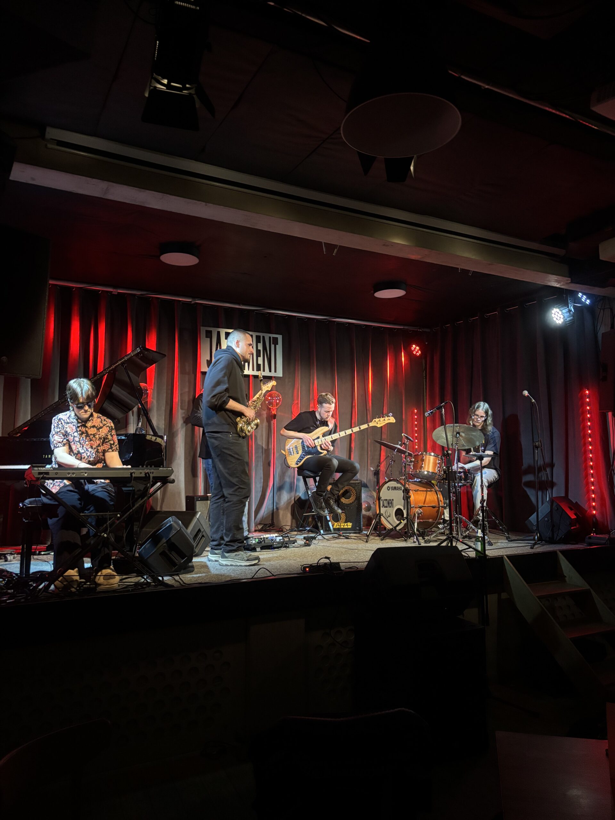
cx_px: 308
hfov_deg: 53.1
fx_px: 616
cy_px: 410
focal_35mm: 26
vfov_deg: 67.3
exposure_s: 1/33
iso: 640
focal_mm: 5.96
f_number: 1.6
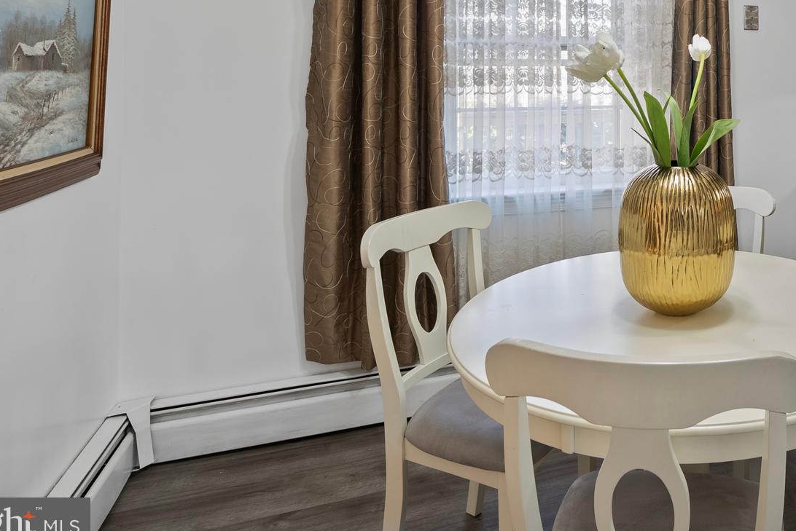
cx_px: 675
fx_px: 664
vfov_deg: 40.4
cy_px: 53
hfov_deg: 55.8
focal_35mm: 30
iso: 800
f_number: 8
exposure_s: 1/5
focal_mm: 16
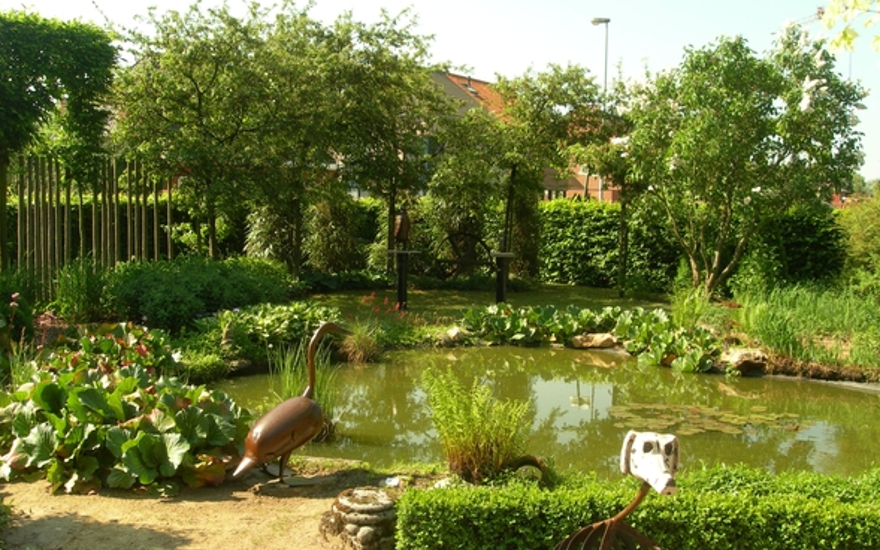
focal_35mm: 41
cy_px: 333
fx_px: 983
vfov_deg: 31.1
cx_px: 438
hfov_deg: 48.2
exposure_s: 1/158
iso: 50
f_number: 4.8
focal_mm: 7.8
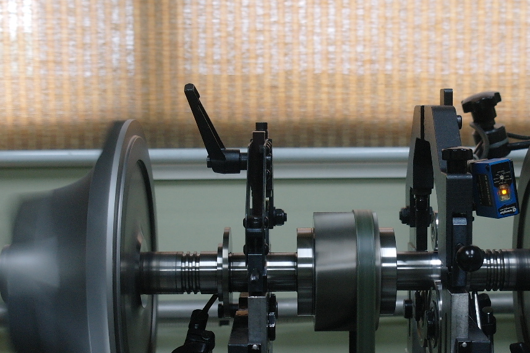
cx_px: 331
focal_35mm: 65
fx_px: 957
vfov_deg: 20.8
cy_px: 252
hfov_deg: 30.8
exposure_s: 1/30
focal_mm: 19
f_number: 3.5
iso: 400
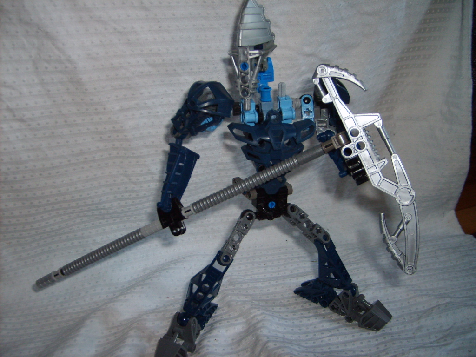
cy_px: 178
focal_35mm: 35
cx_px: 238
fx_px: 481
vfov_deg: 40.7
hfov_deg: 52.6
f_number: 2.8
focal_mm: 5.8
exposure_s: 1/45
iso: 100
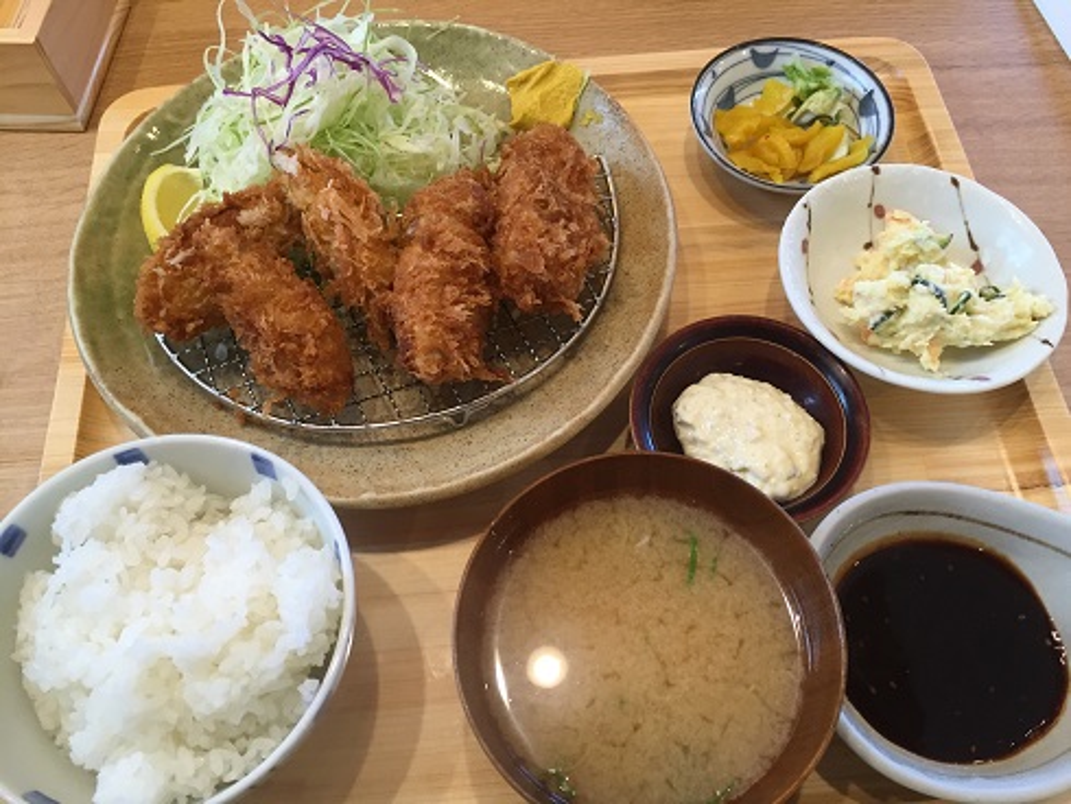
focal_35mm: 29
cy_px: 402
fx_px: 898
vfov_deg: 48.3
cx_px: 536
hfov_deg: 61.6
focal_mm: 4.15
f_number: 2.2
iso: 50
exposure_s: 1/30
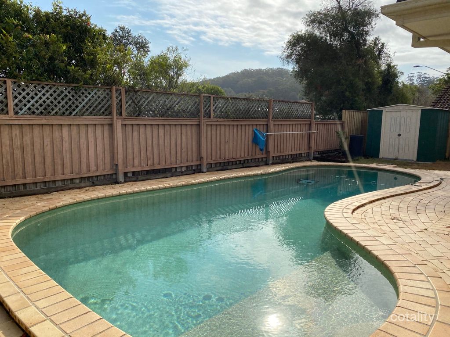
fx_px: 338
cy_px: 168
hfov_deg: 67.3
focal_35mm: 26
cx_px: 225
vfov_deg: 53.1
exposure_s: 1/5263
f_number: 1.8
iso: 32
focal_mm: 4.25
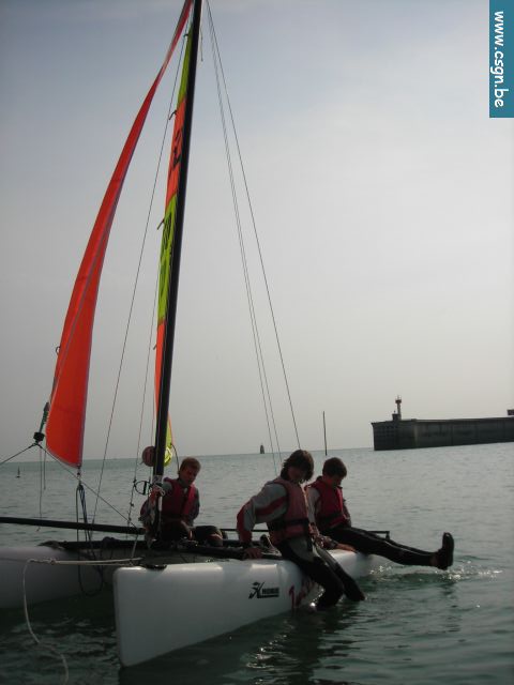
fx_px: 752
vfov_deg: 49.0
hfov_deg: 37.7
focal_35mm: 38
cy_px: 342
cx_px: 257
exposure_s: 1/501
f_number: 6.4
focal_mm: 6.3
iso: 50
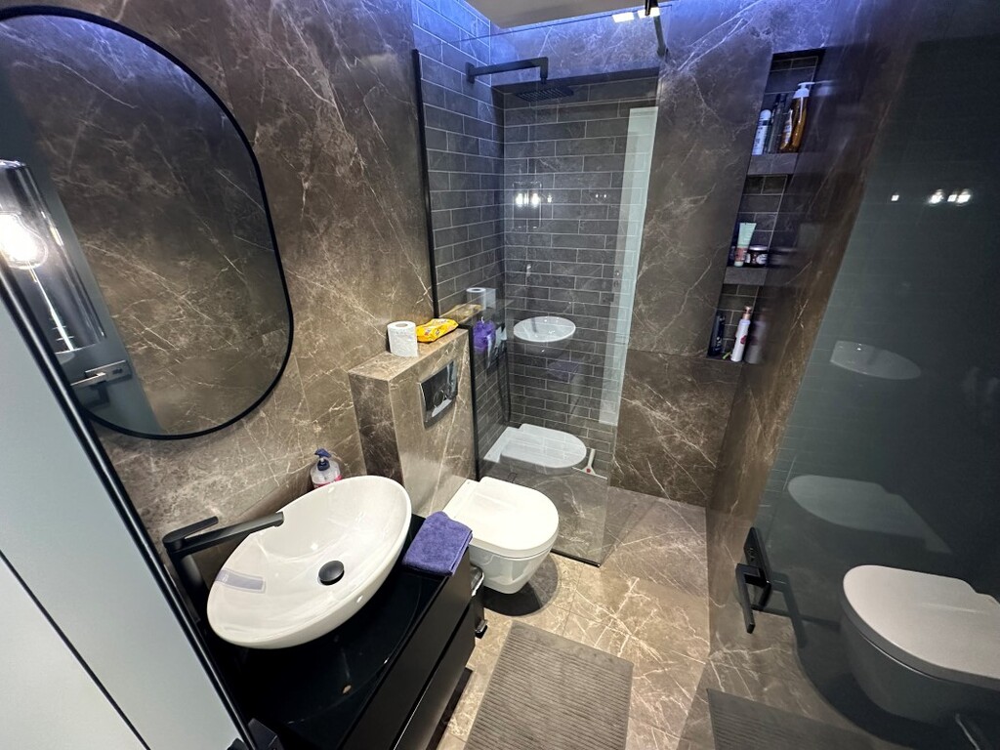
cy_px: 375
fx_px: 404
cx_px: 500
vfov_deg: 85.7
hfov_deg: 102.1
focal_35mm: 14
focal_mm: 2.22
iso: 500
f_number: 2.2
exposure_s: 1/41
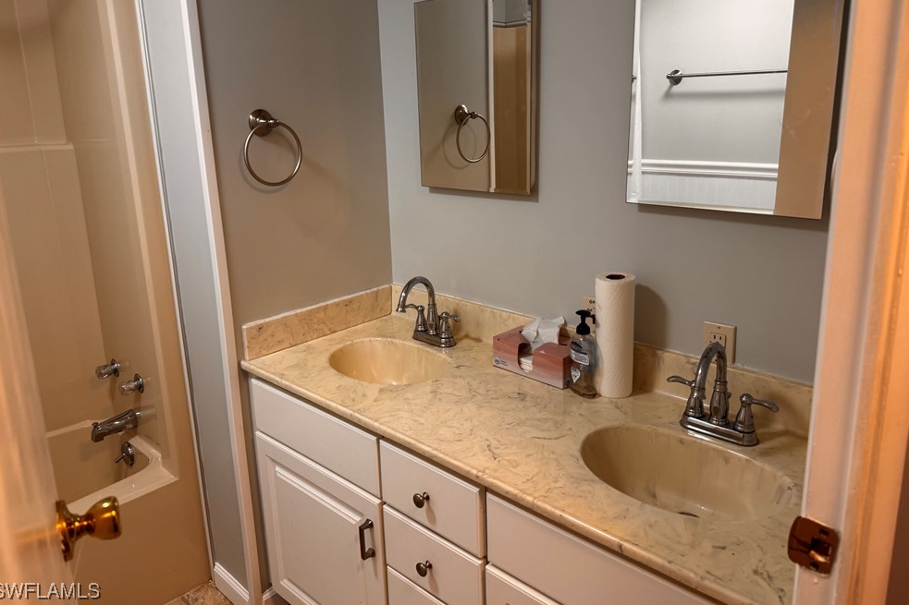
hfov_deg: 69.4
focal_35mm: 26
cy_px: 257
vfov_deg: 49.4
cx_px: 461
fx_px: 656
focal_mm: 6.76
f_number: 1.78
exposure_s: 1/120
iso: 125
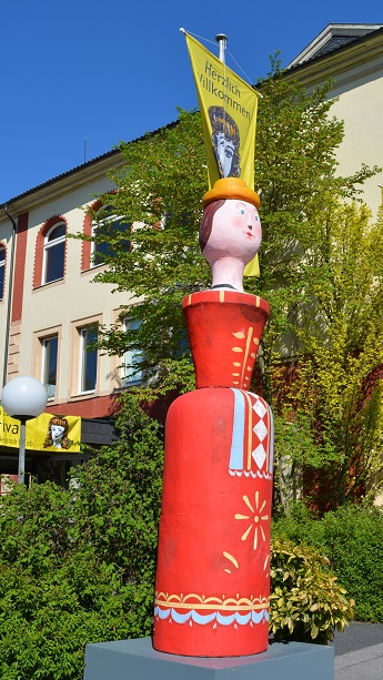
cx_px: 283
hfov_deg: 28.6
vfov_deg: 49.4
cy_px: 361
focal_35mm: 41
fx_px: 740
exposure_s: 1/320
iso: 100
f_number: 9
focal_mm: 20
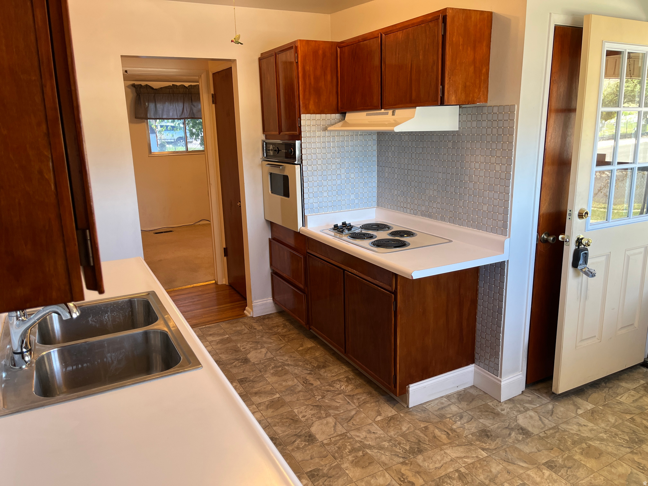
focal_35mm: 26
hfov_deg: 67.3
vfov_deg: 53.1
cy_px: 243
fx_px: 487
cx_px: 324
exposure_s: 1/60
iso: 80
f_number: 1.6
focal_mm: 5.1
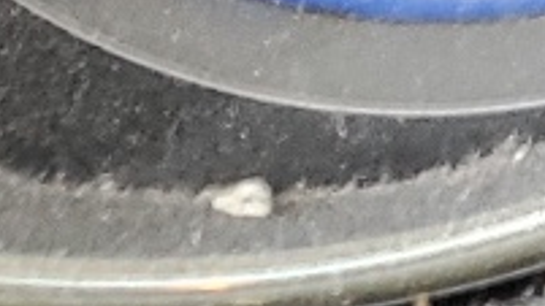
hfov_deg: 8.3
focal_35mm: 225
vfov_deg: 4.7
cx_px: 1556
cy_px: -1064
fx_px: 3251
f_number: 1.5
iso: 67
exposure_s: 1/60.2
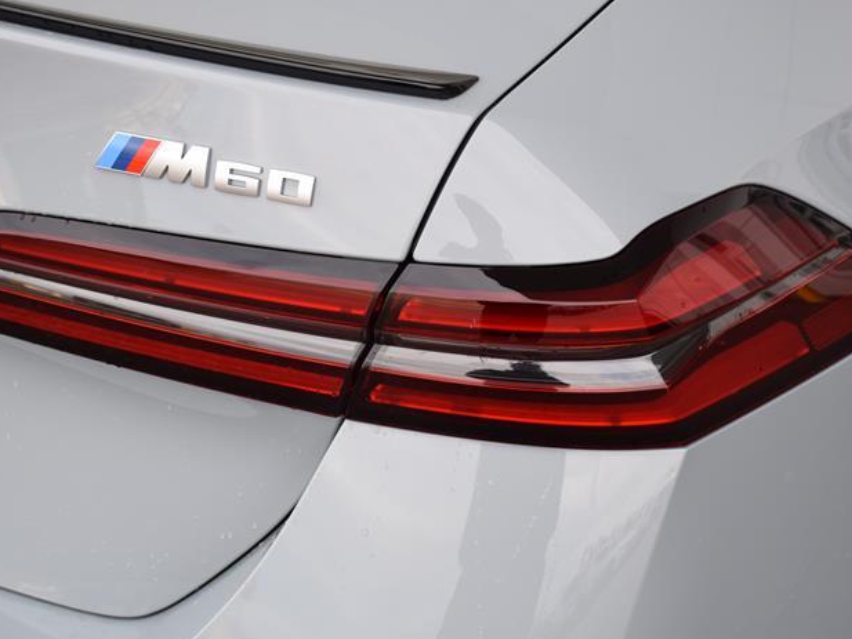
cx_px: 400
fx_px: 1748
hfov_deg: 27.4
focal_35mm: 71
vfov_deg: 20.7
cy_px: 321
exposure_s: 1/125
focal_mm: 38
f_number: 5.6
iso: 220
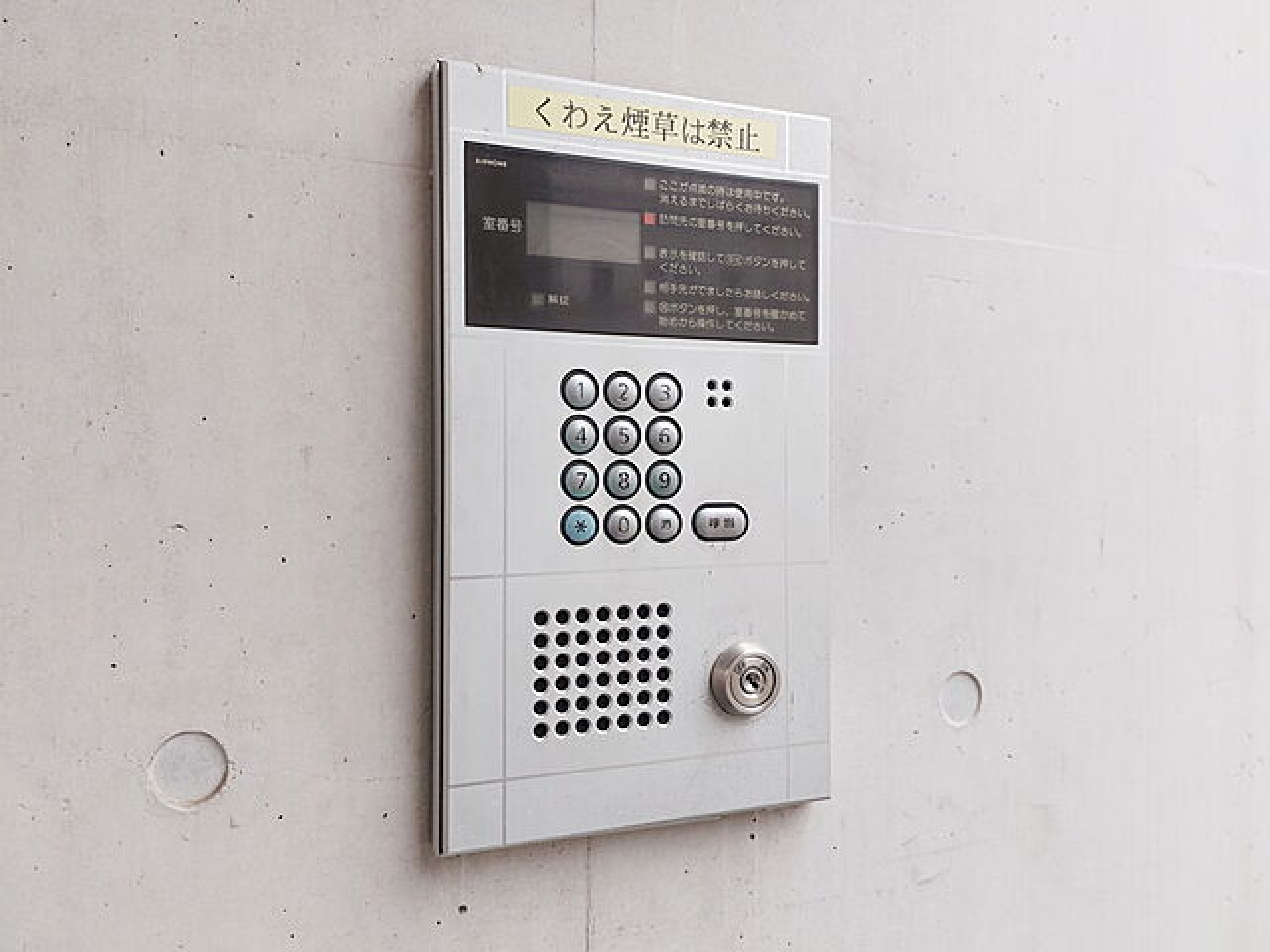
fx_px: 881
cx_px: 635
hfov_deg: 71.6
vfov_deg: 56.8
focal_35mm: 24
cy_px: 476
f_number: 1.8
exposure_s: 1/120
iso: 40
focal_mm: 5.23
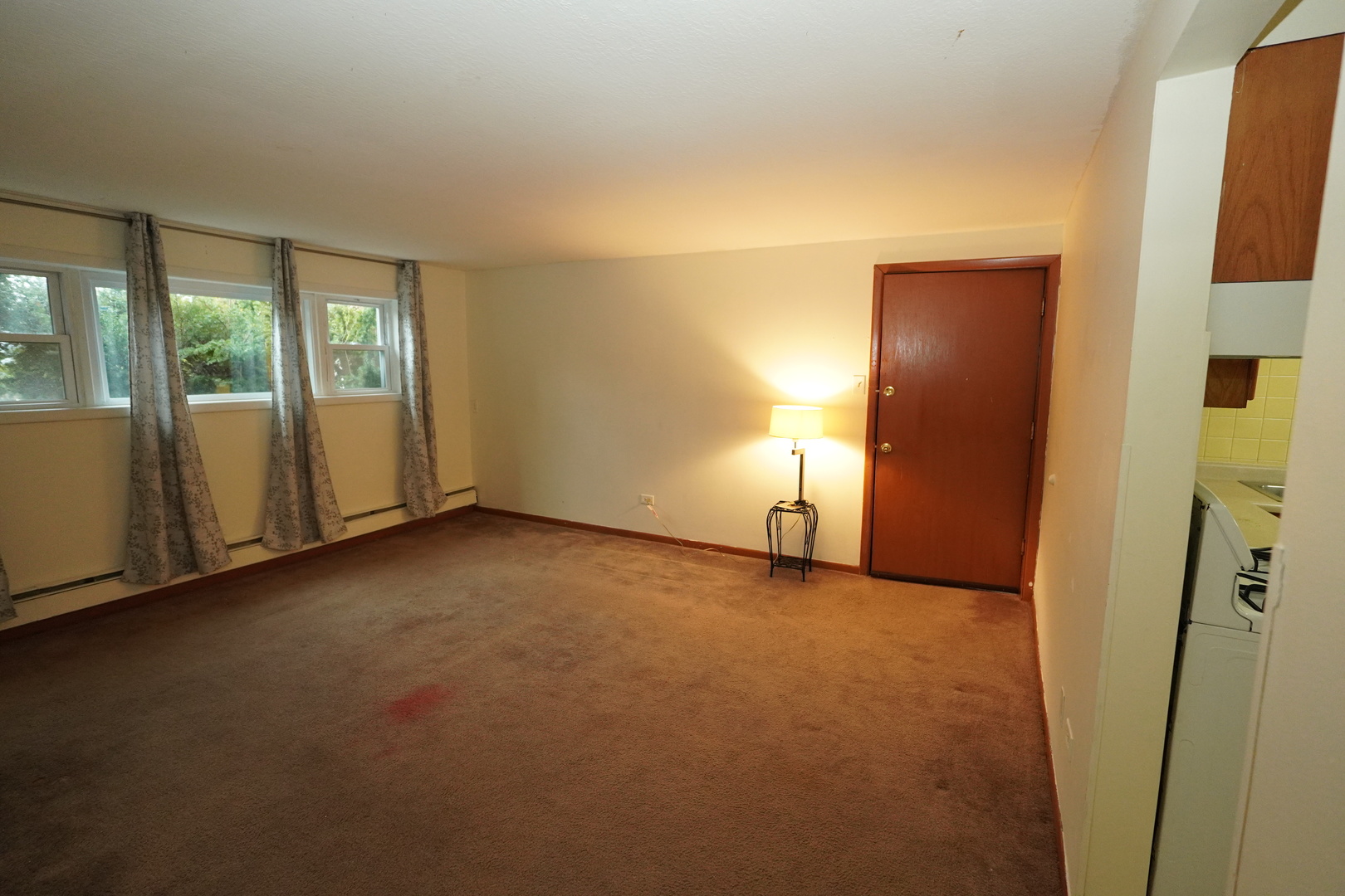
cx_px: 672
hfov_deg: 95.0
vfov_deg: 72.1
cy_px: 448
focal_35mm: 16
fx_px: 616
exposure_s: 1/160
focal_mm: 11
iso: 1600
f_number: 2.2
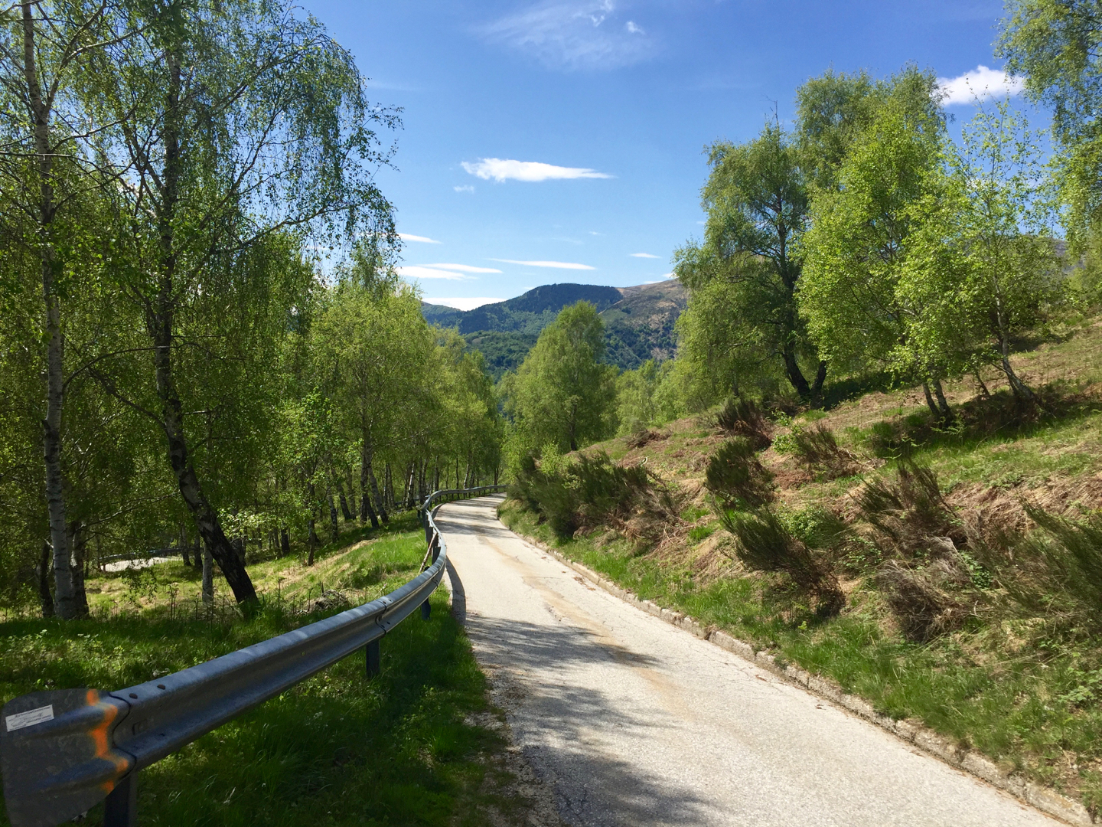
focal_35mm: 29
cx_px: 551
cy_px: 414
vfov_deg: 48.2
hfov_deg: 61.7
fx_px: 923
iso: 32
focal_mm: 4.15
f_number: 2.2
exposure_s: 1/2198
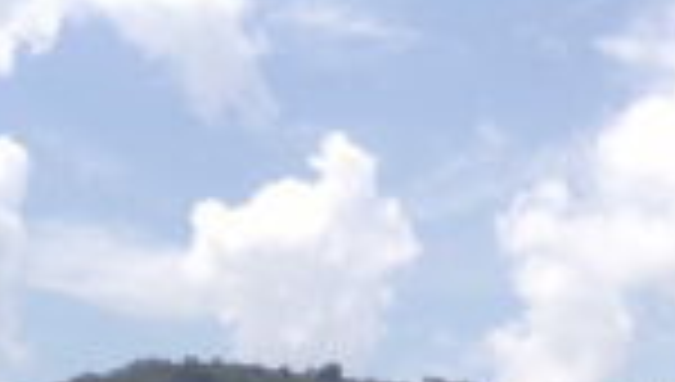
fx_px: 1596
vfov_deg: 11.7
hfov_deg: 23.6
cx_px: 531
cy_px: 845
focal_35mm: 89
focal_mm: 4.3
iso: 80
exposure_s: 1/340
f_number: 5.8
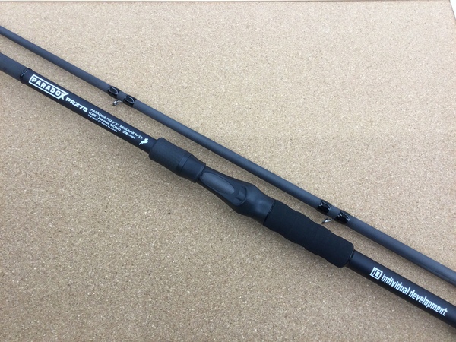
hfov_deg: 58.4
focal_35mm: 31
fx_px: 408
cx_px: 228
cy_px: 171
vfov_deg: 45.4
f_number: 2.4
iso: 50
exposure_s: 1/30
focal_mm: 3.3
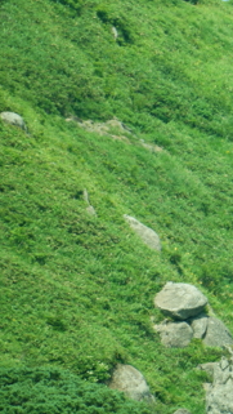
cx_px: 430
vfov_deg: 2.8
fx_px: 8573
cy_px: 161
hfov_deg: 1.6
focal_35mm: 782
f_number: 7.1
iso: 100
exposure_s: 1/320
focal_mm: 200
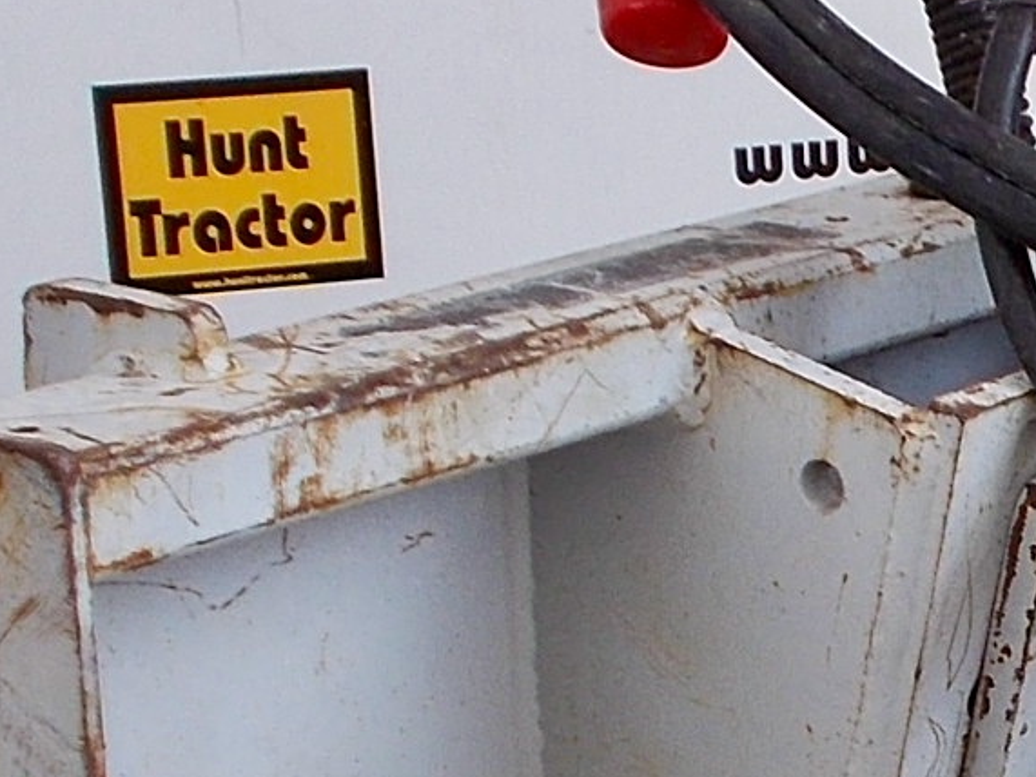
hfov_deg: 10.9
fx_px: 5236
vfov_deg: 8.4
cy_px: 1000
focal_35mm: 175
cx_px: 1578
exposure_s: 1/30
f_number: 4.2
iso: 100
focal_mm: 7.9
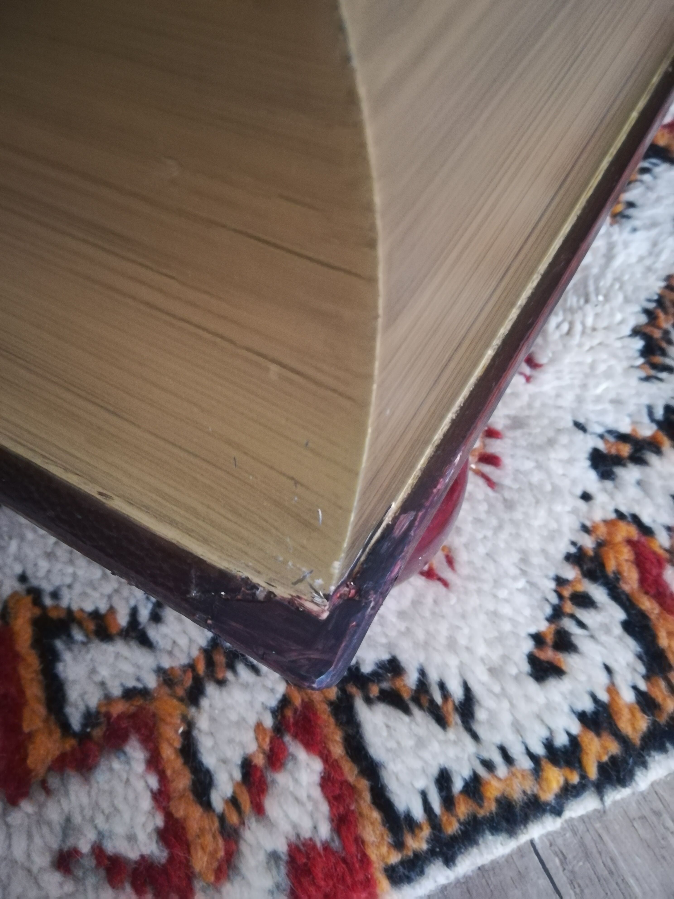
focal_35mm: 26
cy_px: 450
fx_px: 675
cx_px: 337
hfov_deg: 53.1
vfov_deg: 67.3
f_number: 2.2
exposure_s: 1/14.3
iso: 1000
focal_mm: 3.83
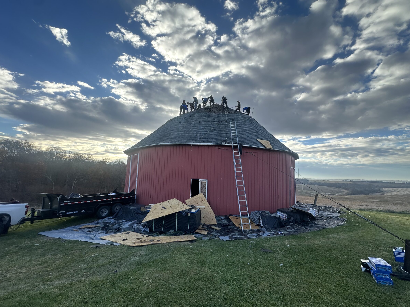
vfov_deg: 81.7
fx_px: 178
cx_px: 218
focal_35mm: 15
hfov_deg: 98.0
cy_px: 159
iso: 40
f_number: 2.2
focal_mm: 2.22
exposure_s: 1/506
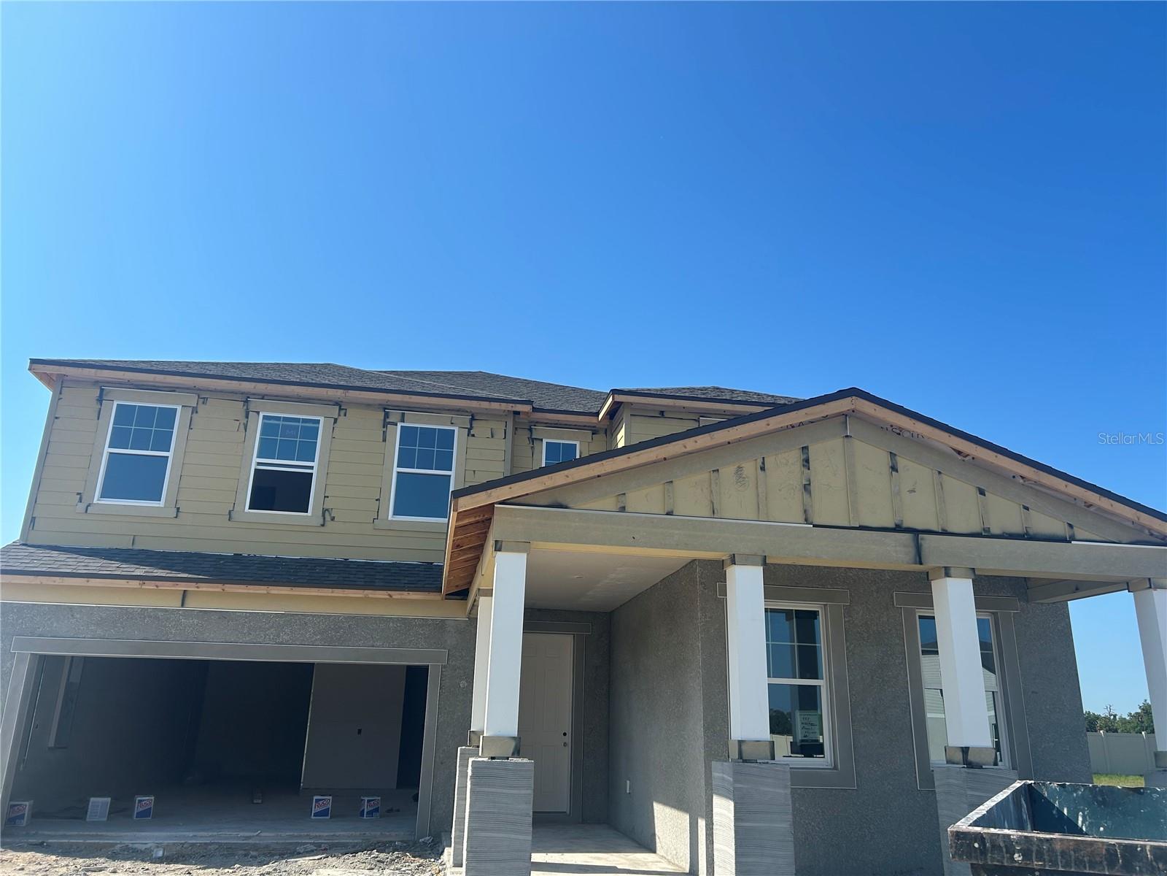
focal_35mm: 26
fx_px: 877
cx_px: 584
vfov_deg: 53.1
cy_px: 438
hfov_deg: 67.3
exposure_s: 1/4274
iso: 50
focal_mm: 5.7
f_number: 1.5
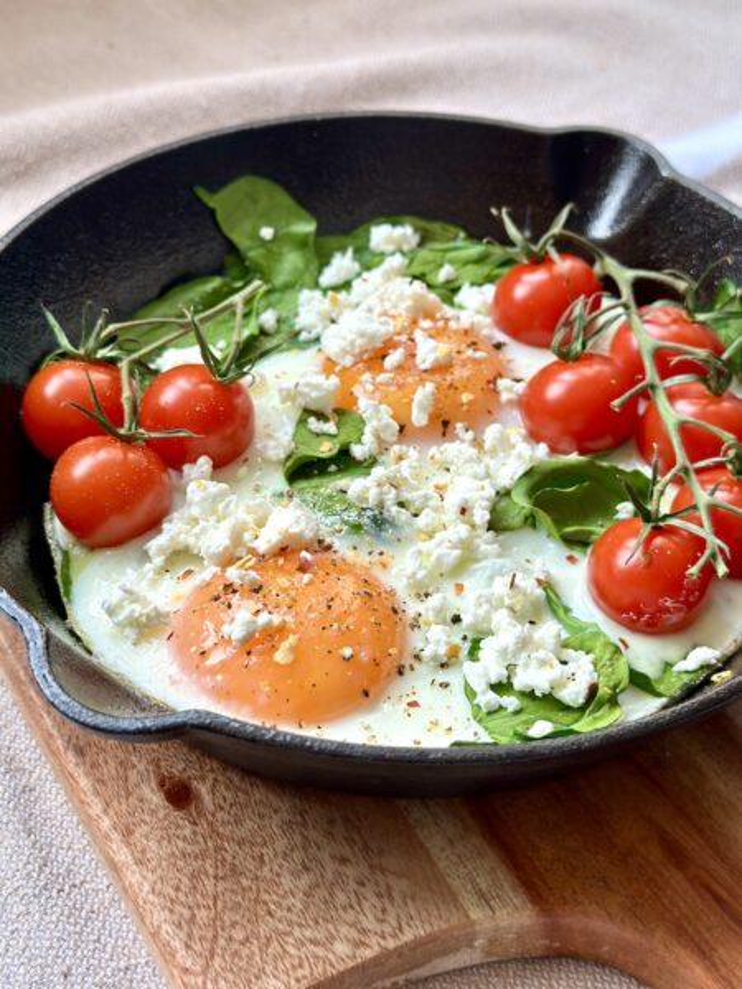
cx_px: 371
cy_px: 494
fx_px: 1372
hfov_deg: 30.3
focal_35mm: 48
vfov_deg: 39.7
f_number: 1.78
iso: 64
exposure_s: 1/121
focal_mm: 6.86
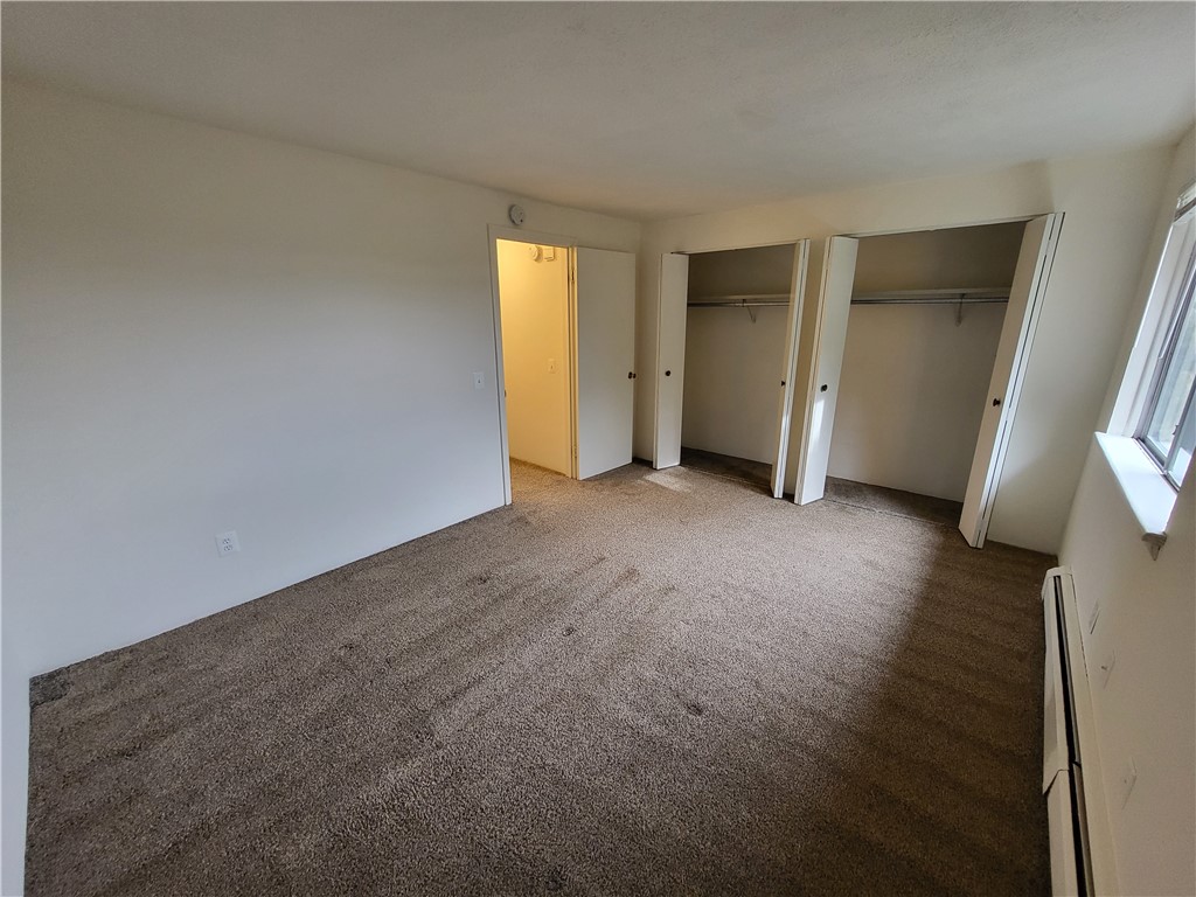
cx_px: 598
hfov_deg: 106.2
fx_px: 449
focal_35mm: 13
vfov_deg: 89.9
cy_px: 448
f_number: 2.2
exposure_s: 1/60
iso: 250
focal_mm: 1.74
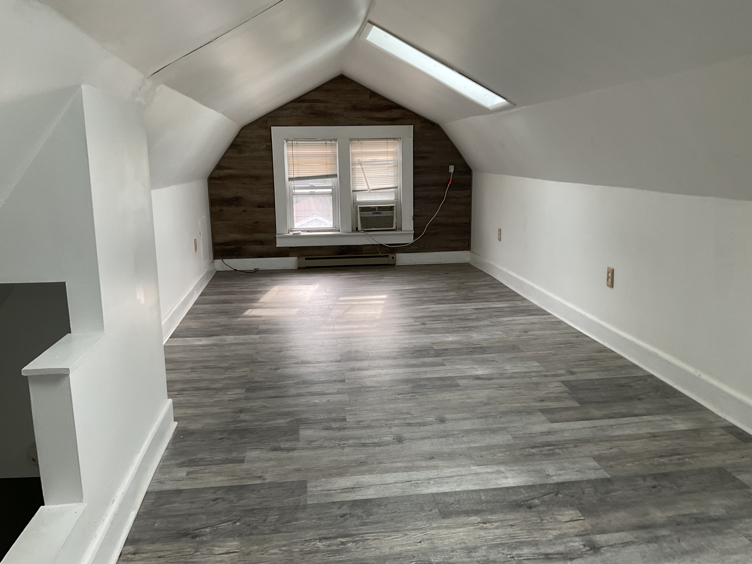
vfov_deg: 48.2
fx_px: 630
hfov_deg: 61.7
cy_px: 282
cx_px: 376
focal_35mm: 29
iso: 50
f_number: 1.8
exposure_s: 1/120
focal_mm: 3
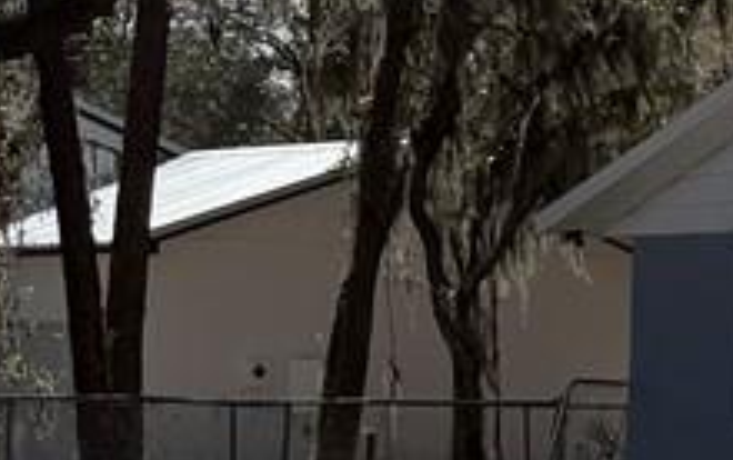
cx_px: 2512
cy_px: 307
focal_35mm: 185
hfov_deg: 8.5
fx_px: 3699
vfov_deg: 7.1
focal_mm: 6.76
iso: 80
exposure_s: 1/8130
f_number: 1.78
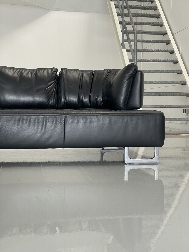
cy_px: 126
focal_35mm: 52
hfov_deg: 28.0
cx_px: 94
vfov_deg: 36.8
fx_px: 379
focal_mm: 6
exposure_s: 1/99
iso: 80
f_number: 2
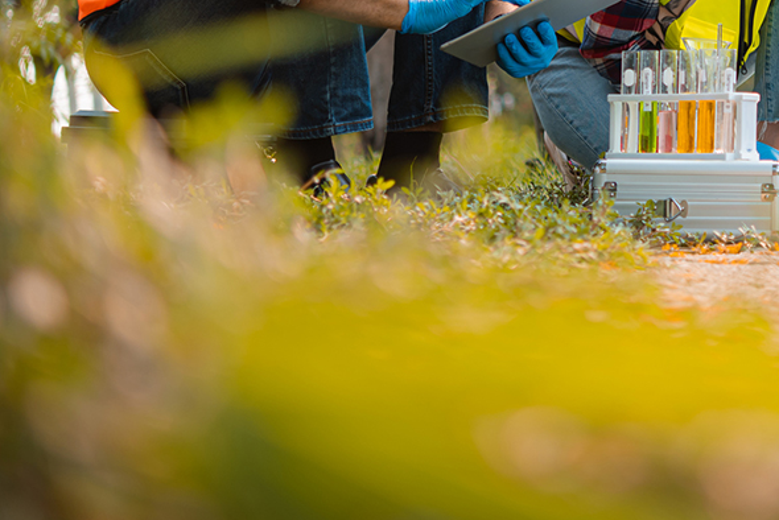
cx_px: 677
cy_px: -2
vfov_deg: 11.1
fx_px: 2641
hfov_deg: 16.6
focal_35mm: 122
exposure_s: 1/400
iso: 100
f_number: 2.8
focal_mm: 60
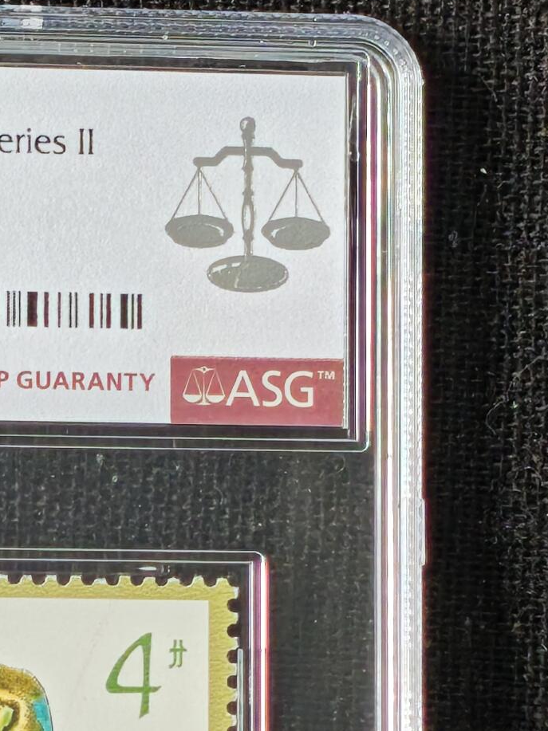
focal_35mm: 218
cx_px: 14
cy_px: 667
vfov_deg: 9.0
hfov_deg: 6.8
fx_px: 4605
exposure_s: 1/100
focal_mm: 4.94
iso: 80
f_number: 1.5
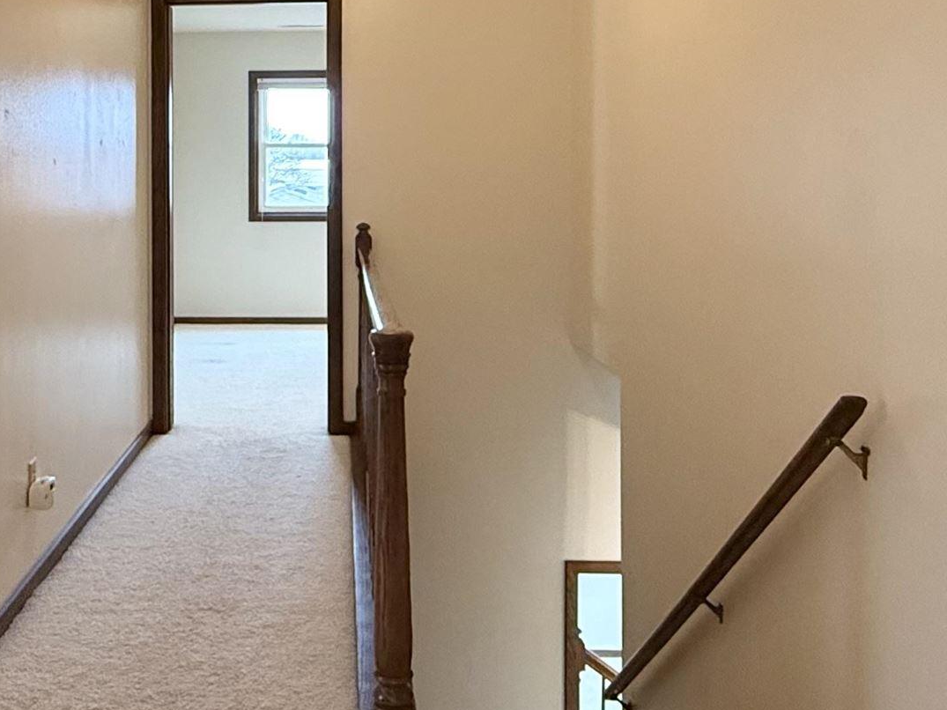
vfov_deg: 35.4
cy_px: 200
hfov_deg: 46.0
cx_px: 306
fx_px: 1094
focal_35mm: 40
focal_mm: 2.22
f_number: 2.2
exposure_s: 1/60
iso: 400
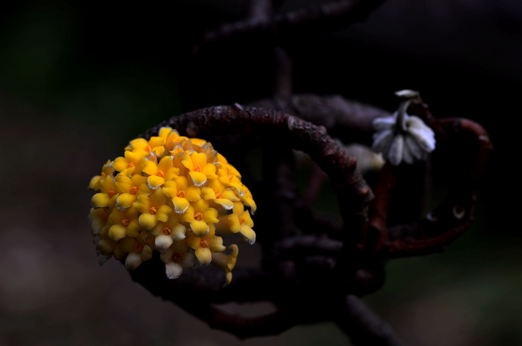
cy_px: 173
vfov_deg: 8.7
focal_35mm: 158
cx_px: 261
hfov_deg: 13.1
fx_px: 2279
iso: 100
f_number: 5.6
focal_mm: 105
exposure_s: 1/125
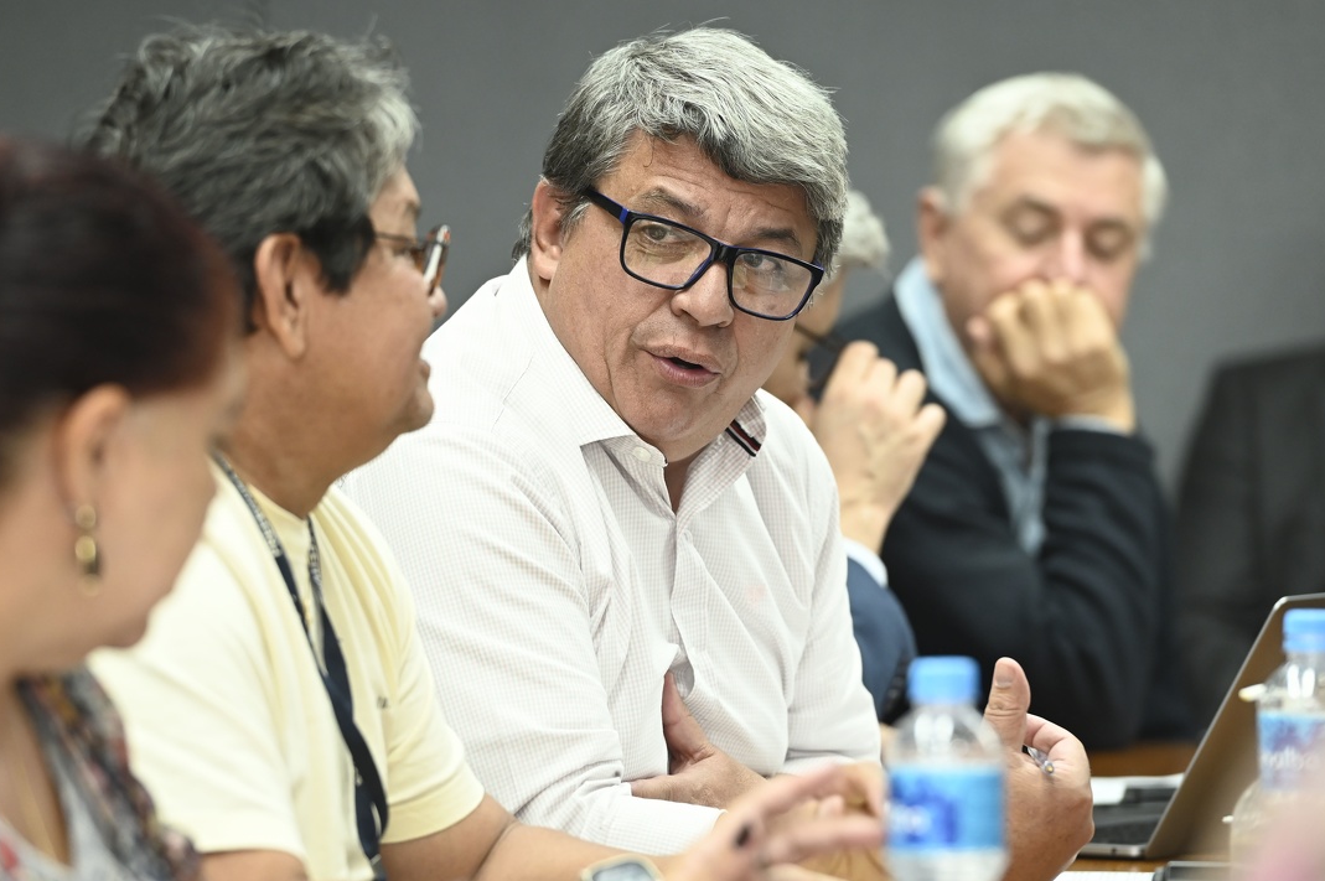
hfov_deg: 9.0
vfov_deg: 6.0
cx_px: 625
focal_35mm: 229
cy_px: 494
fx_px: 8422
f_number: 4.5
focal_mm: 200
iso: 2000
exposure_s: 1/200
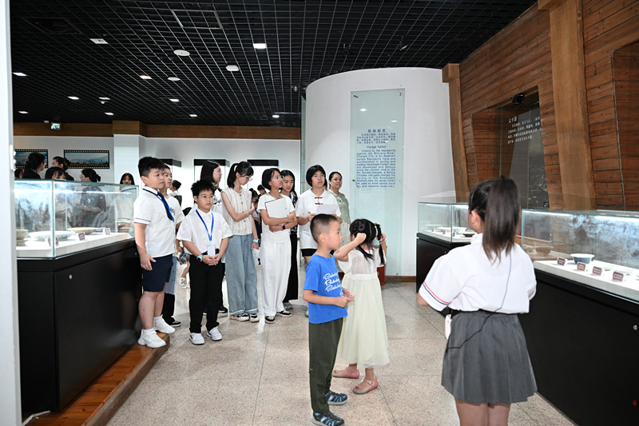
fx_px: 426
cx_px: 320
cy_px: 213
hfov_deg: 73.8
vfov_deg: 53.1
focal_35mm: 24
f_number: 3.2
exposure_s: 1/125
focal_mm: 24
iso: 2500
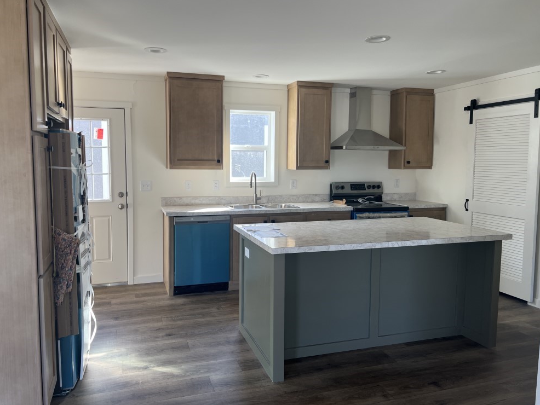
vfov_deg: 51.4
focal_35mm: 27
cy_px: 198
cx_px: 261
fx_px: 421
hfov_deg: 65.3
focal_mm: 5.7
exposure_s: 1/121
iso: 40
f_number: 1.5
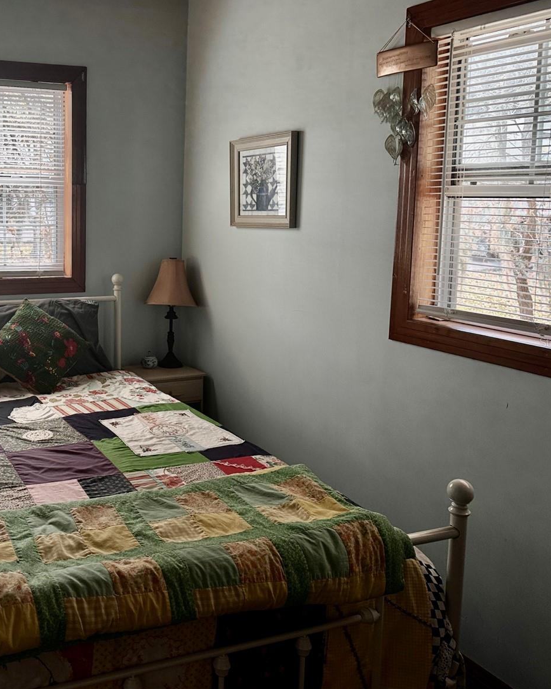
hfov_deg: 44.0
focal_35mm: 32
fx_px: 652
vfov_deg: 55.7
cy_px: 342
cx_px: 125
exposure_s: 1/120
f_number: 1.78
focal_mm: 6.86
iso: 80
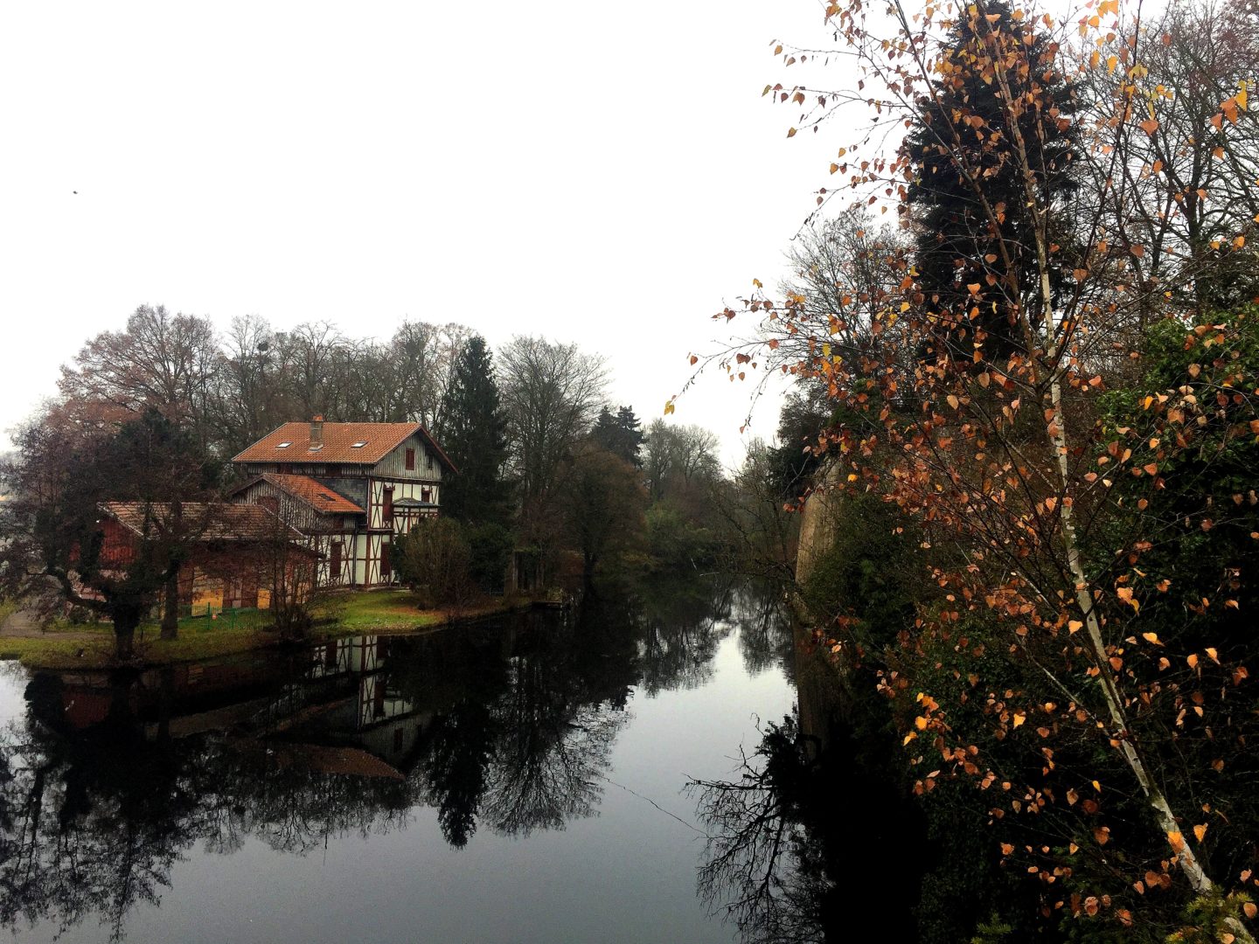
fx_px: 1055
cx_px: 630
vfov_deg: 48.2
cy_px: 472
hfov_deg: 61.7
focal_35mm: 29
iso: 32
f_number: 2.2
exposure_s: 1/247
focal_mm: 4.15
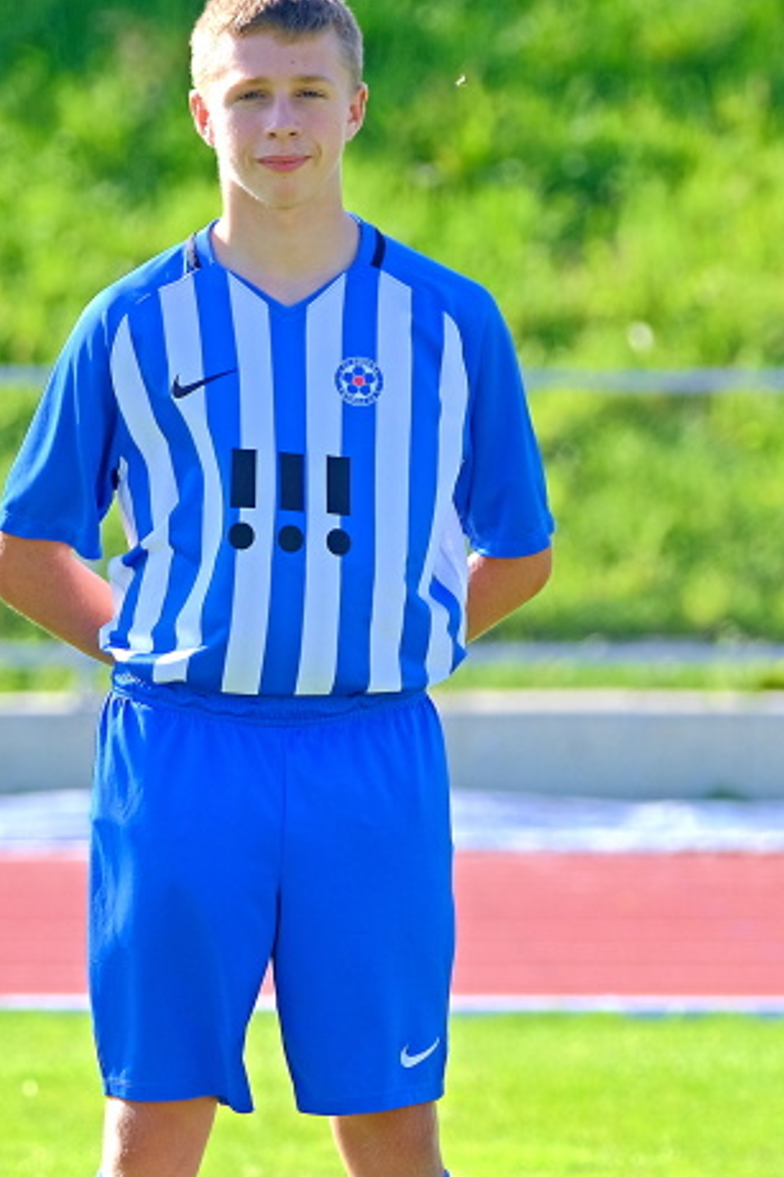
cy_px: 788
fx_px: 8597
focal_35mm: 263
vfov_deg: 7.8
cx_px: 254
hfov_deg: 5.2
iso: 320
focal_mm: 115
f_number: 2.8
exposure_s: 1/1300
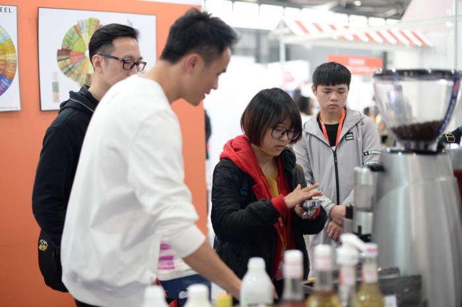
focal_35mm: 50
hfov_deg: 39.6
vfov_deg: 26.9
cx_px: 231
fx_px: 641
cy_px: 154
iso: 800
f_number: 2
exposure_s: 1/60
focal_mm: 50
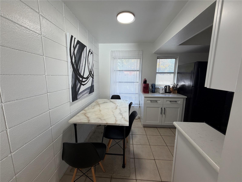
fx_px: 98
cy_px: 91
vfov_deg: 85.7
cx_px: 121
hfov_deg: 102.1
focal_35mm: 14
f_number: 2.2
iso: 160
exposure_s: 1/120
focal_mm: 2.22
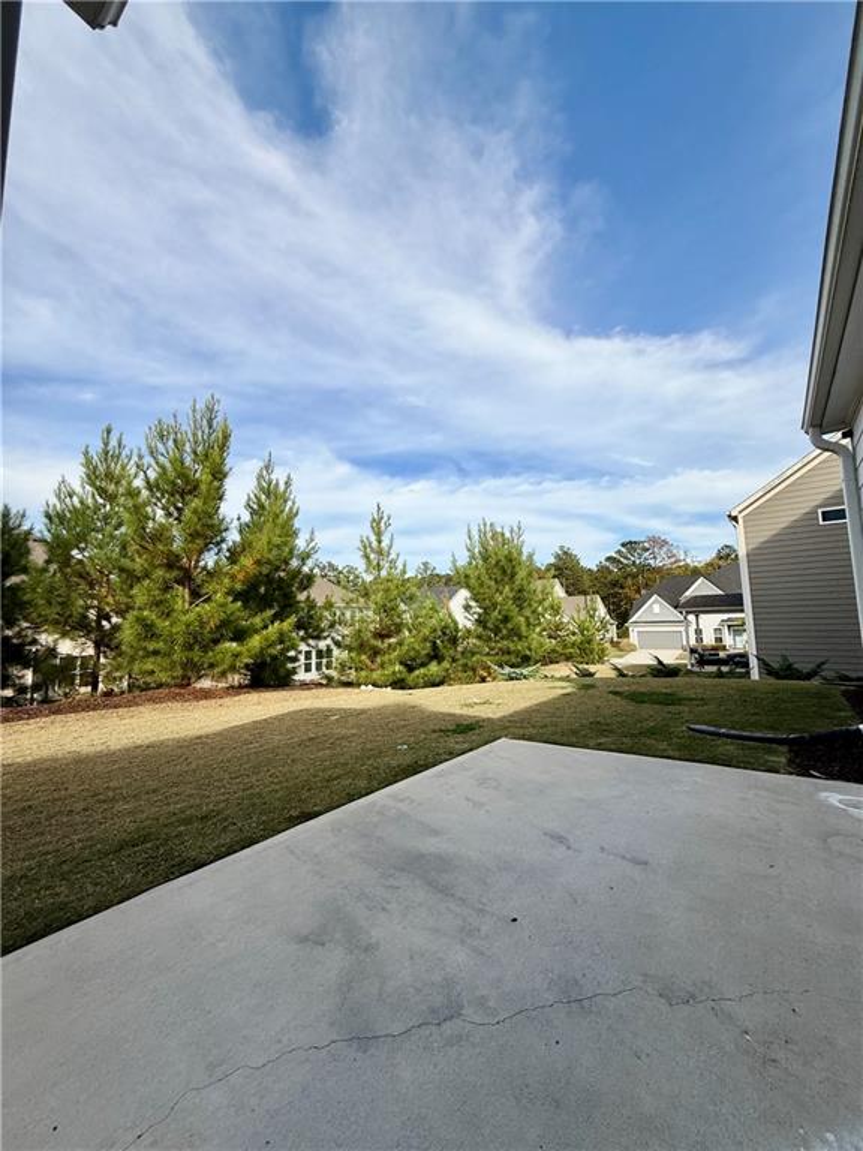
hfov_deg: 85.7
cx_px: 432
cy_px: 576
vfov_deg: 102.1
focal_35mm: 14
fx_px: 465
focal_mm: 2.22
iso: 50
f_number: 2.2
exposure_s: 1/1961
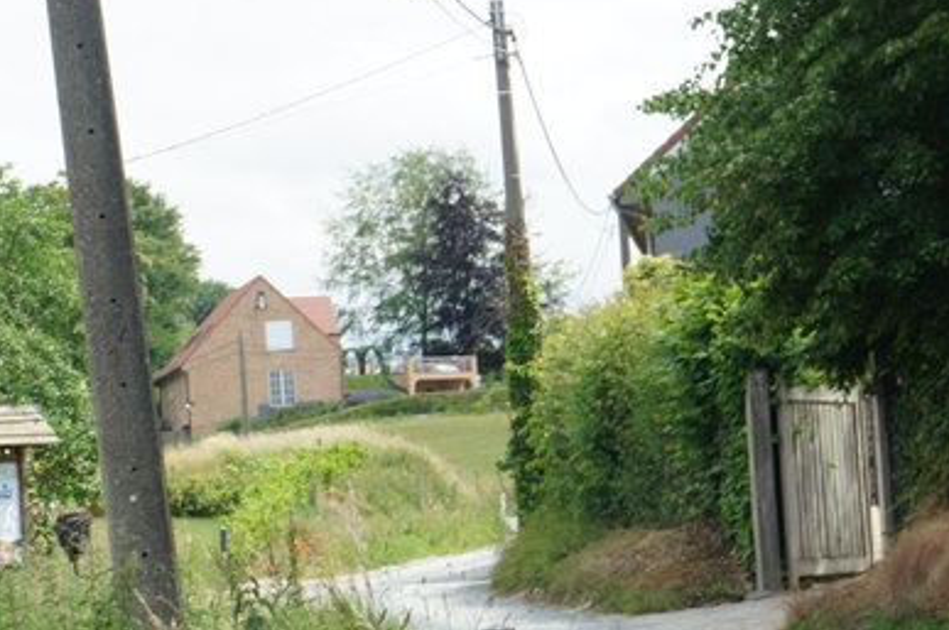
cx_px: 299
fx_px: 3364
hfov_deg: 16.0
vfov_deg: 10.7
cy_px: 471
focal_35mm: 128
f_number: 11
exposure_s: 1/125
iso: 200
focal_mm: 55
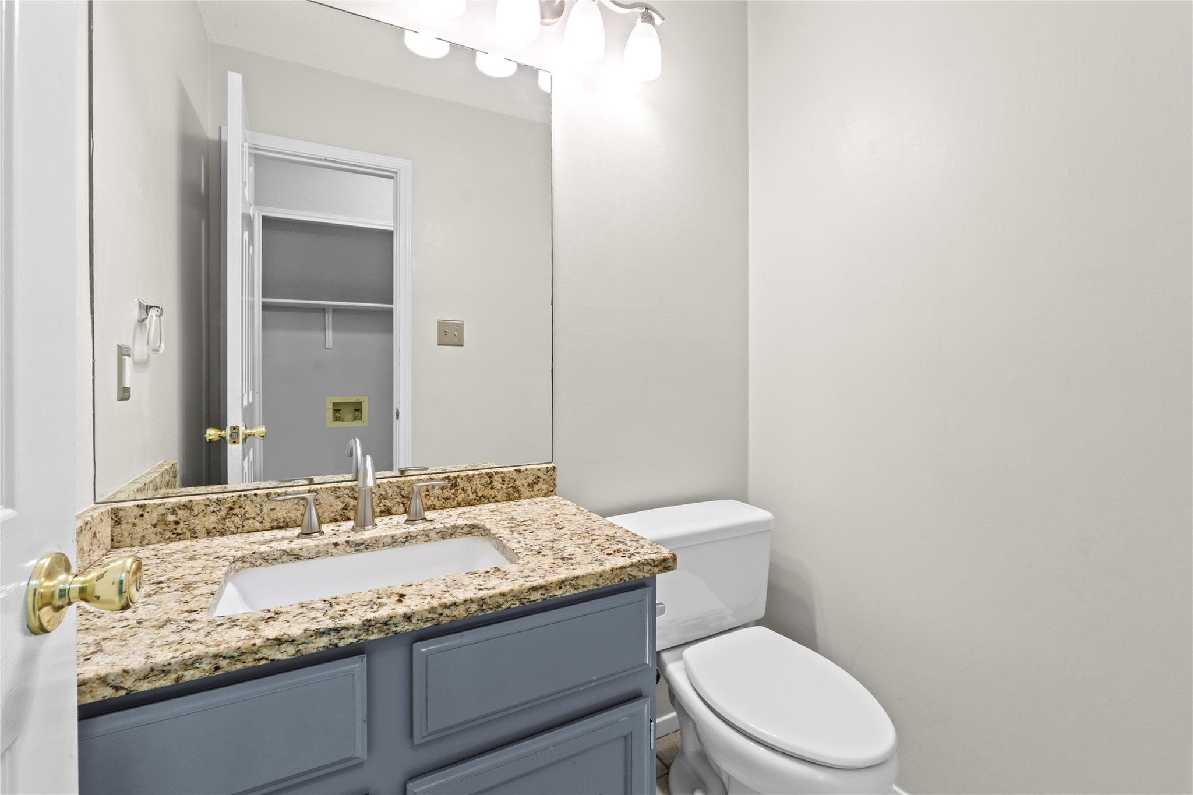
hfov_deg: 100.4
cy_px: 398
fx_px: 497
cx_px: 596
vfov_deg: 77.3
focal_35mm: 15
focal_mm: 10
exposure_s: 3.2
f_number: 11
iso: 250
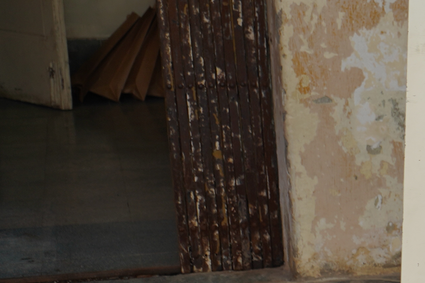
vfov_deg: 9.8
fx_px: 1641
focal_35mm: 139
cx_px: 907
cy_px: 269
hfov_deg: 12.6
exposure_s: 1/250
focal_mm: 30
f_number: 6.3
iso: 100
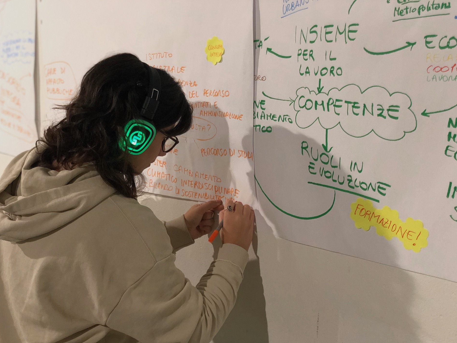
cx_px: 228
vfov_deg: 27.5
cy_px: 173
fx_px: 700
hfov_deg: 36.2
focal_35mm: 53
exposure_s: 1/33
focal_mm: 6
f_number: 2.4
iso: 125
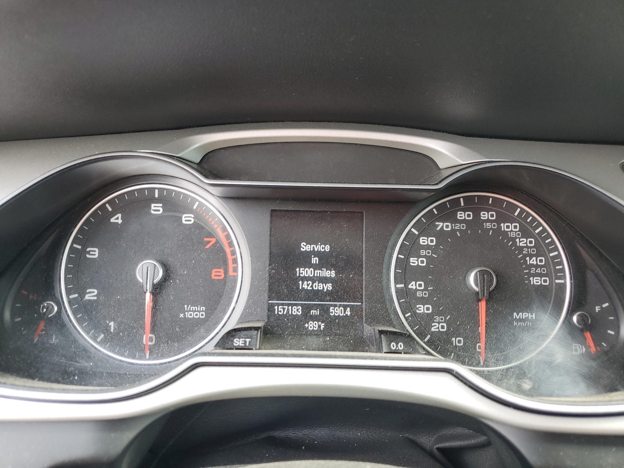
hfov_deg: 67.3
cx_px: 312
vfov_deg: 53.1
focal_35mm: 26
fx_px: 469
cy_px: 234
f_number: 1.5
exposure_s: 1/60.2
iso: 51
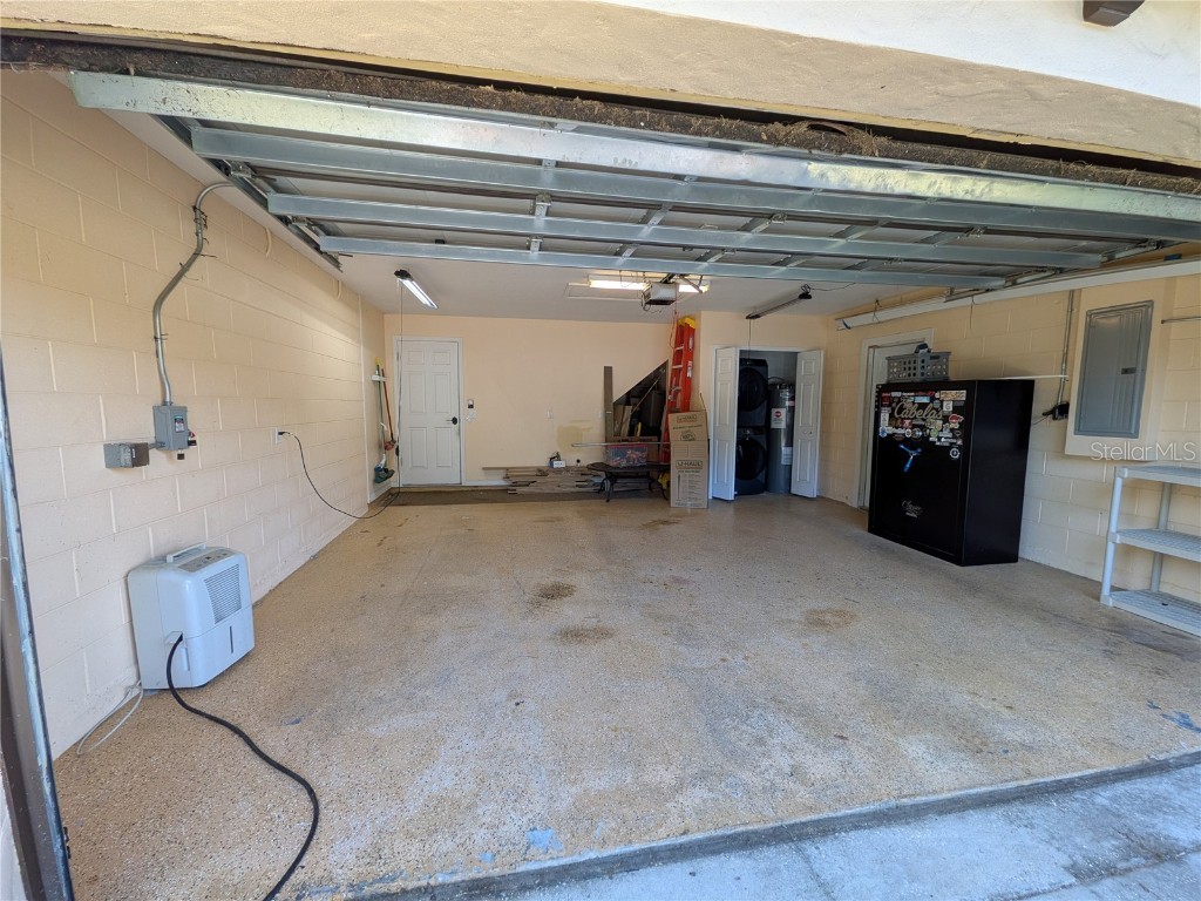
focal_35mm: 14
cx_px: 600
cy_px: 450
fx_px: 486
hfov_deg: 102.1
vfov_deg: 85.7
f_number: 2.2
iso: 59
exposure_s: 1/120
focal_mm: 1.85
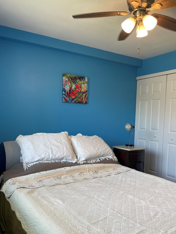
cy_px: 134
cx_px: 95
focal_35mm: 31
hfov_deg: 45.4
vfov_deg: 58.1
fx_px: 210
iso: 50
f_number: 1.6
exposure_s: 1/120
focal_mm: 4.2
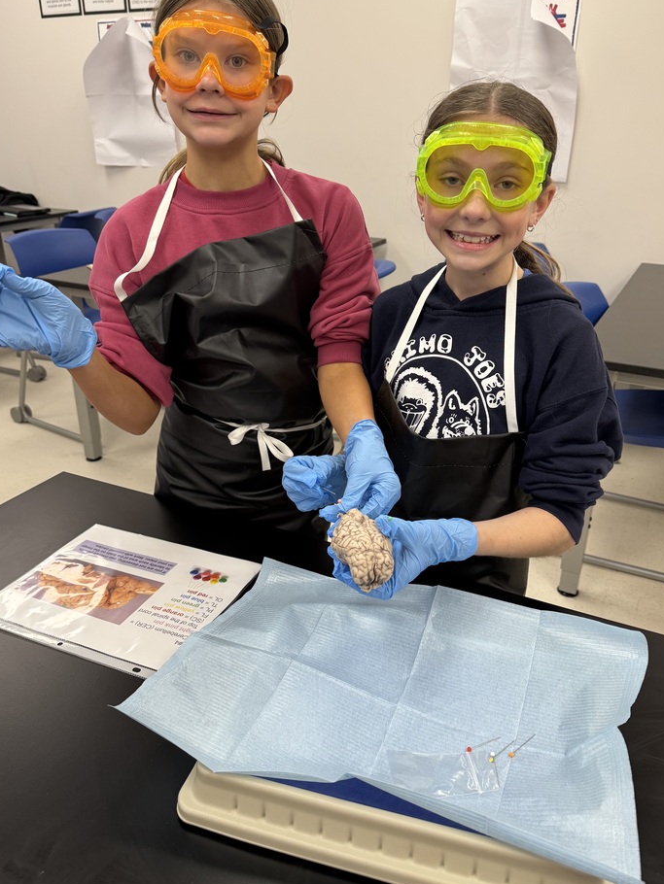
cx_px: 350
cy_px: 431
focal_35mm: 27
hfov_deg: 51.4
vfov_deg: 65.3
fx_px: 690
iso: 160
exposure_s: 1/60
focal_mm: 6.76
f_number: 1.78
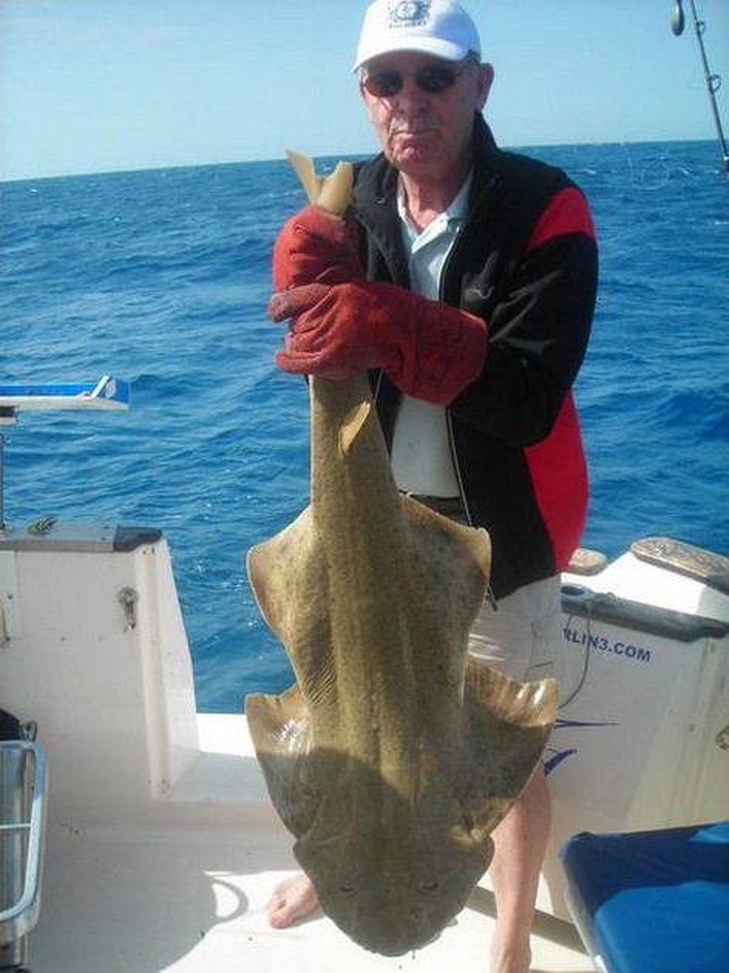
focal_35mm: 38
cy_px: 486
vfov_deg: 49.0
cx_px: 364
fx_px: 1068
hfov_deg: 37.7
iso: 50
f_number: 3.2
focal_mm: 6.3
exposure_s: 1/467
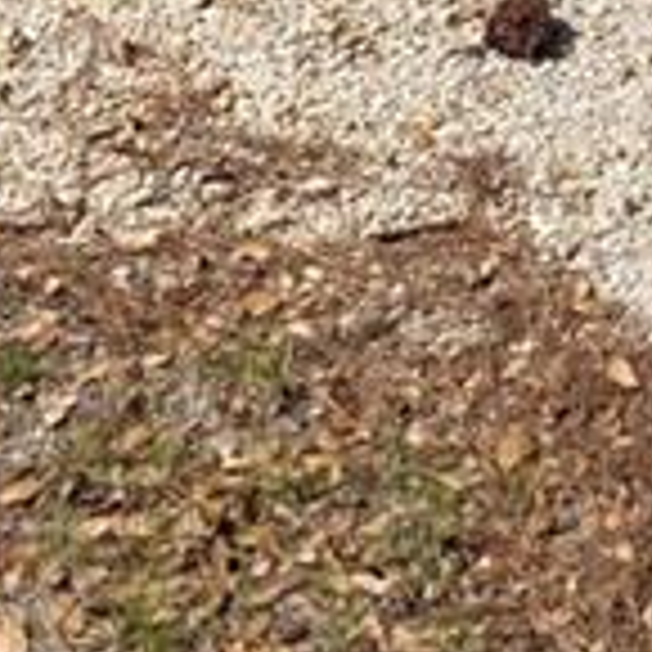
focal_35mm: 168
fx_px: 3580
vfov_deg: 8.9
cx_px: 1021
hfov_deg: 10.0
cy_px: -1165
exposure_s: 1/5778
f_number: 1.7
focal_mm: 6.3
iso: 80
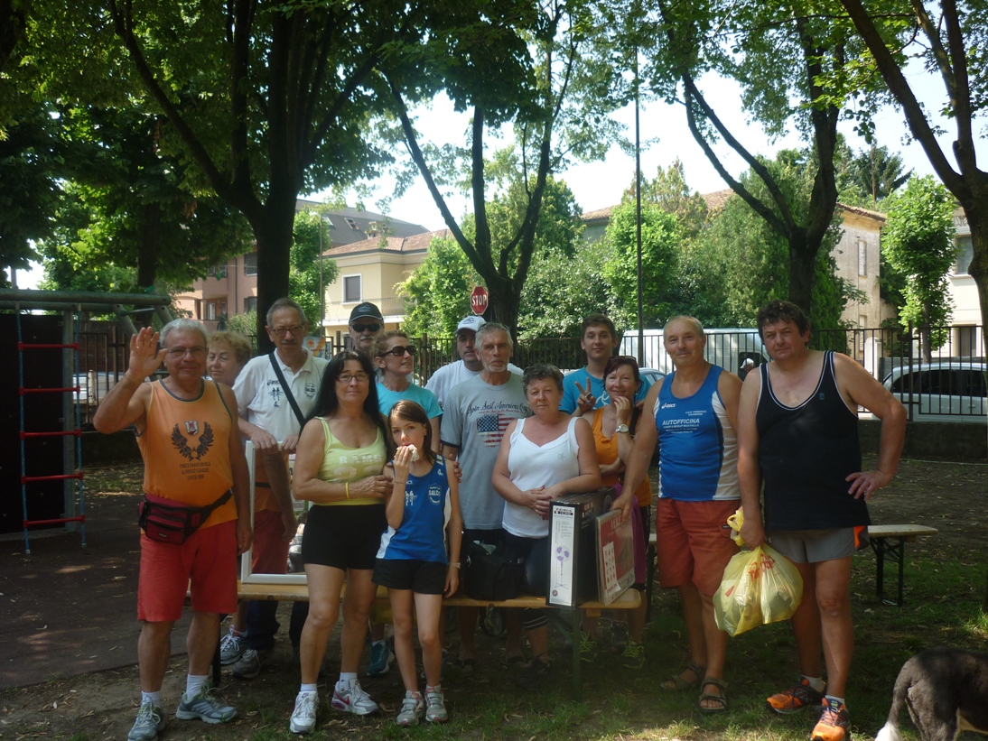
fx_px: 942
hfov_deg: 55.3
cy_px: 370
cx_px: 494
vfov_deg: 43.0
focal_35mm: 33
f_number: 2.8
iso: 80
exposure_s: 1/320
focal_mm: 5.5
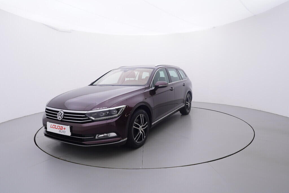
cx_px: 144
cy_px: 96
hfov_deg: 77.3
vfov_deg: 56.2
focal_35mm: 22
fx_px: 181
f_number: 5
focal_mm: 15
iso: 200
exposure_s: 1/80
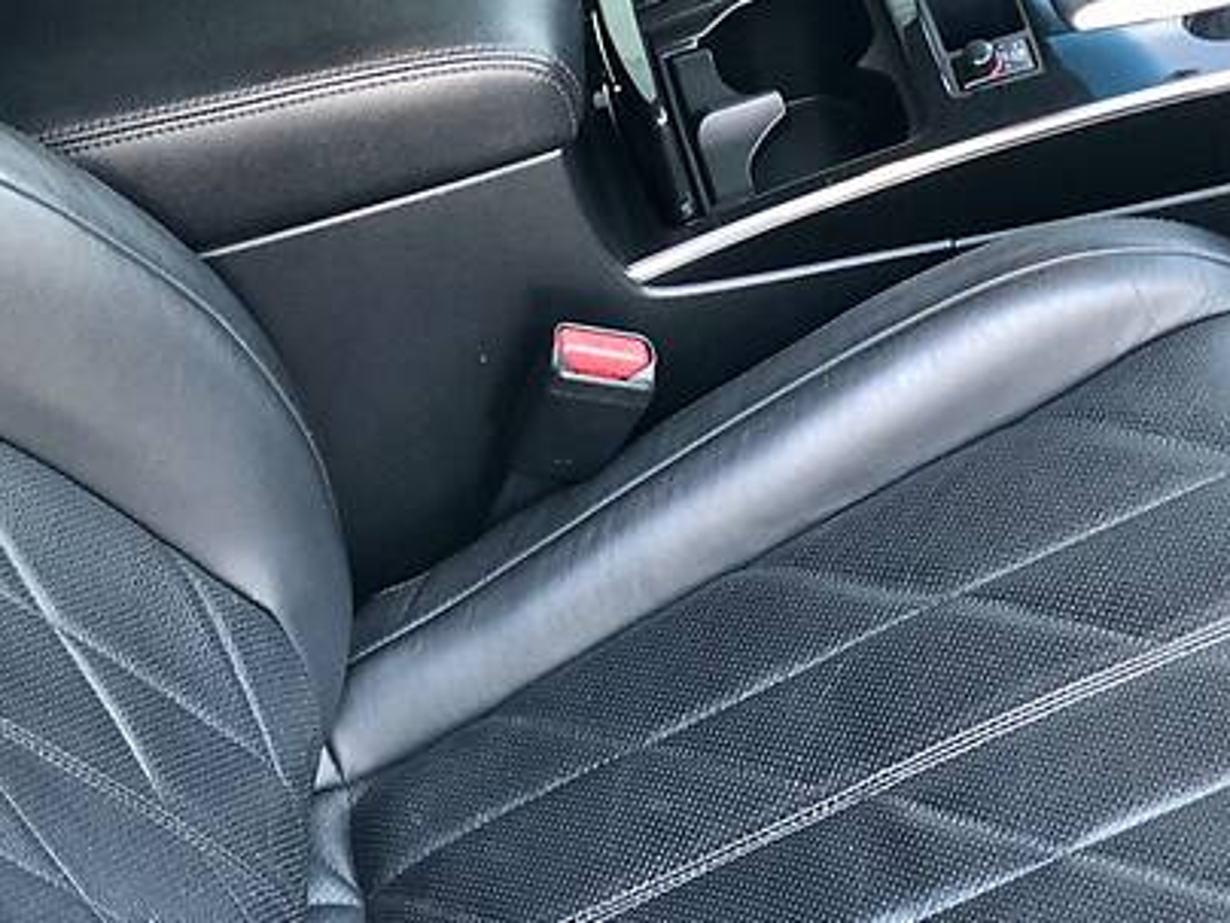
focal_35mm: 103
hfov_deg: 19.1
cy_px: 570
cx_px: 575
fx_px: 3660
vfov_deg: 14.4
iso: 160
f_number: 2.4
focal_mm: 6
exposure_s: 1/28
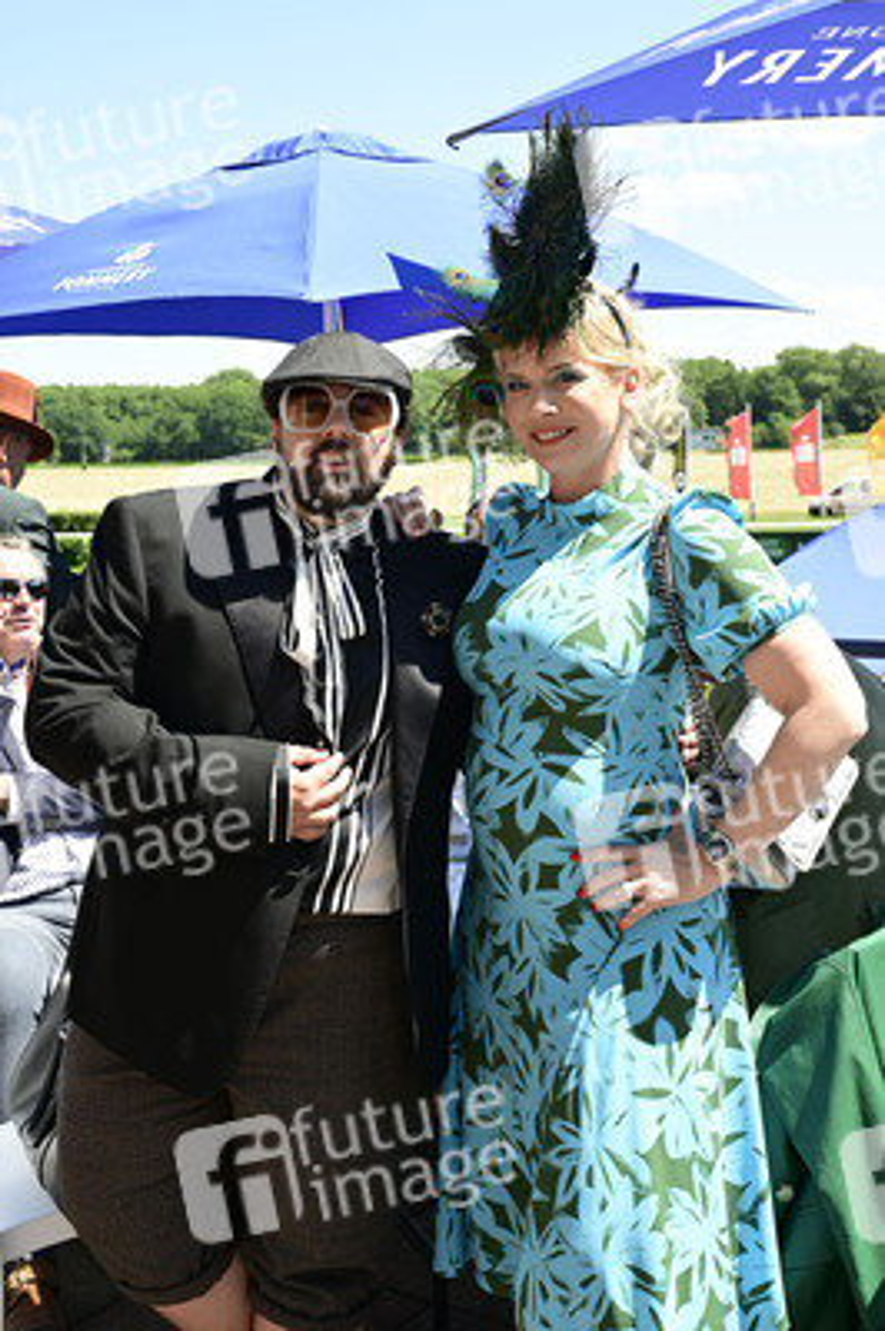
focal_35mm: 40
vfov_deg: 48.5
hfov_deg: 33.3
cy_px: 666
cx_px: 442
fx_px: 1477
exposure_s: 1/200
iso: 100
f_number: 6.3
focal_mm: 40
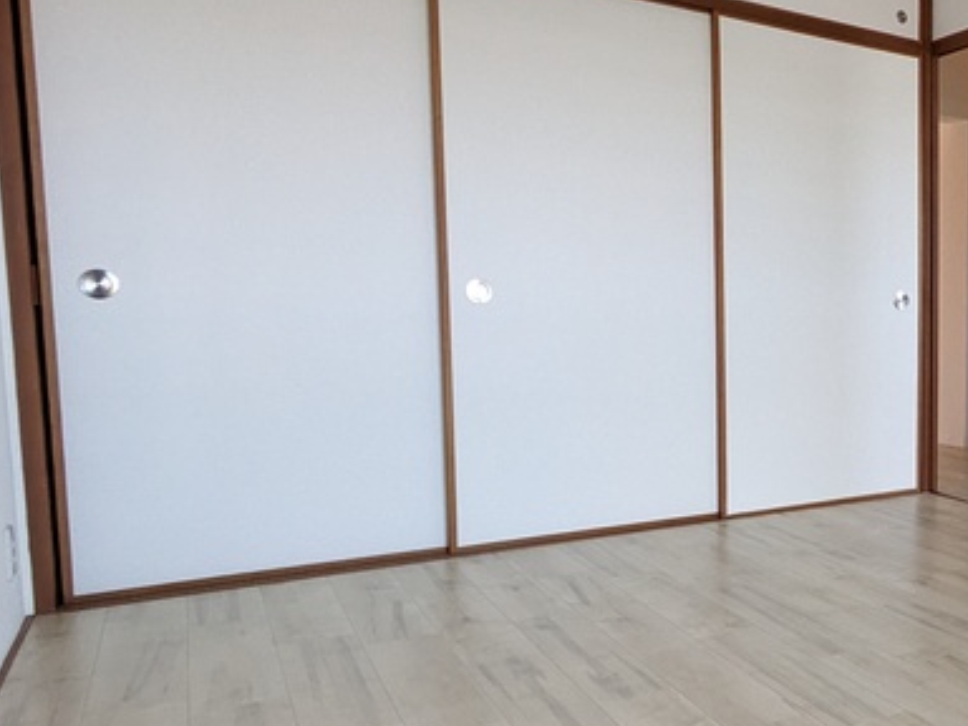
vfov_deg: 40.7
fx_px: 979
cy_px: 396
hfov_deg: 44.6
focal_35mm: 35
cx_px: 969
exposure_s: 1/120
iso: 161
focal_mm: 1.83
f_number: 2.2
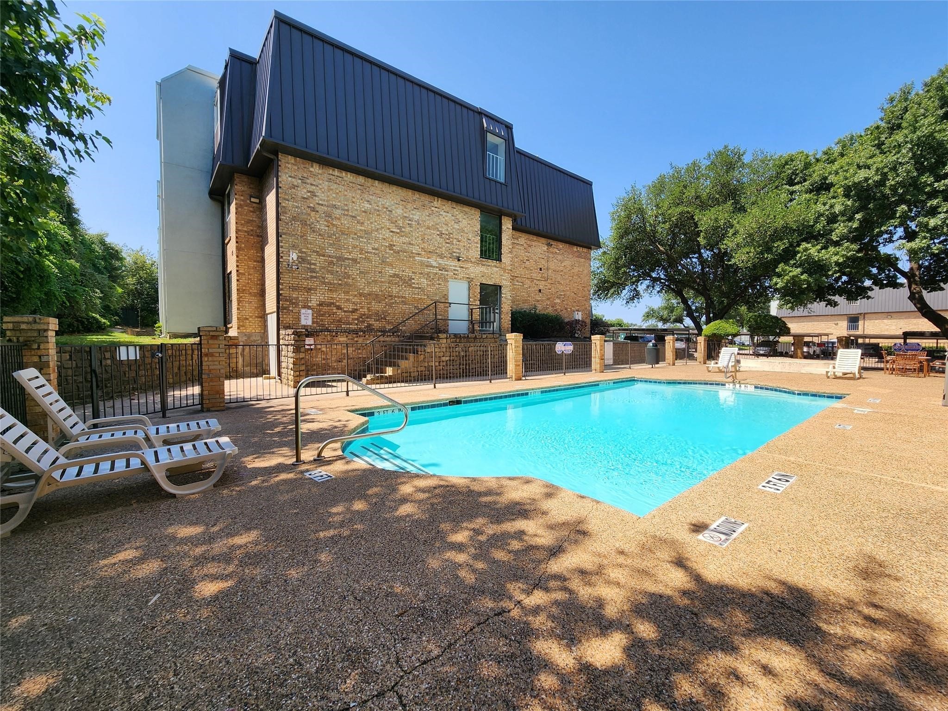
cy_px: 356
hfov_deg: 106.2
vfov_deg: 89.9
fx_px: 356
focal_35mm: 13
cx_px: 474
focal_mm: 2.2
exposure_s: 1/1395
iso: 50
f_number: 2.2
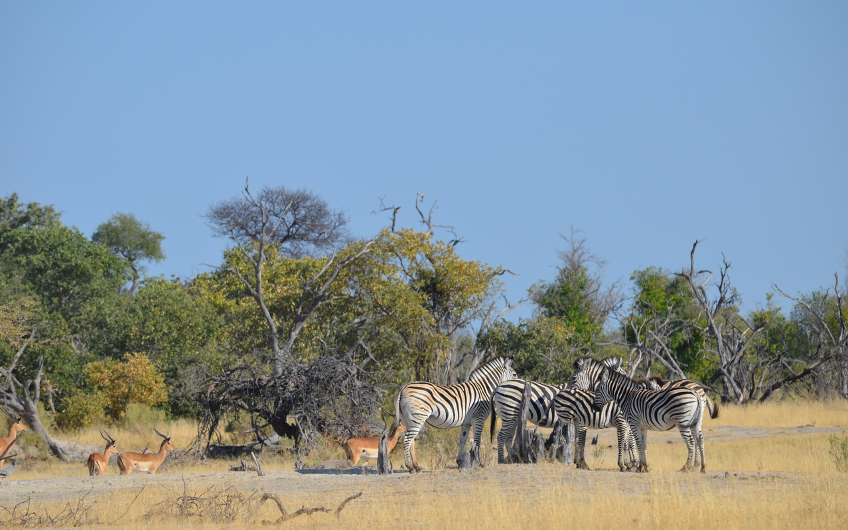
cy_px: 276
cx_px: 424
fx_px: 7419
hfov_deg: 6.5
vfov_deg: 4.1
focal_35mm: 321
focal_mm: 210
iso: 200
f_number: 7.1
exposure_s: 1/800
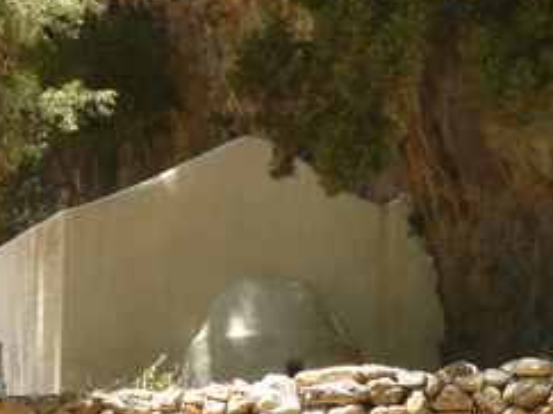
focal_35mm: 158
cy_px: 293
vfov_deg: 9.4
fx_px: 2523
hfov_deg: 12.3
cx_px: -66
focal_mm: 10.1
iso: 100
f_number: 3.6
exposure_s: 1/160
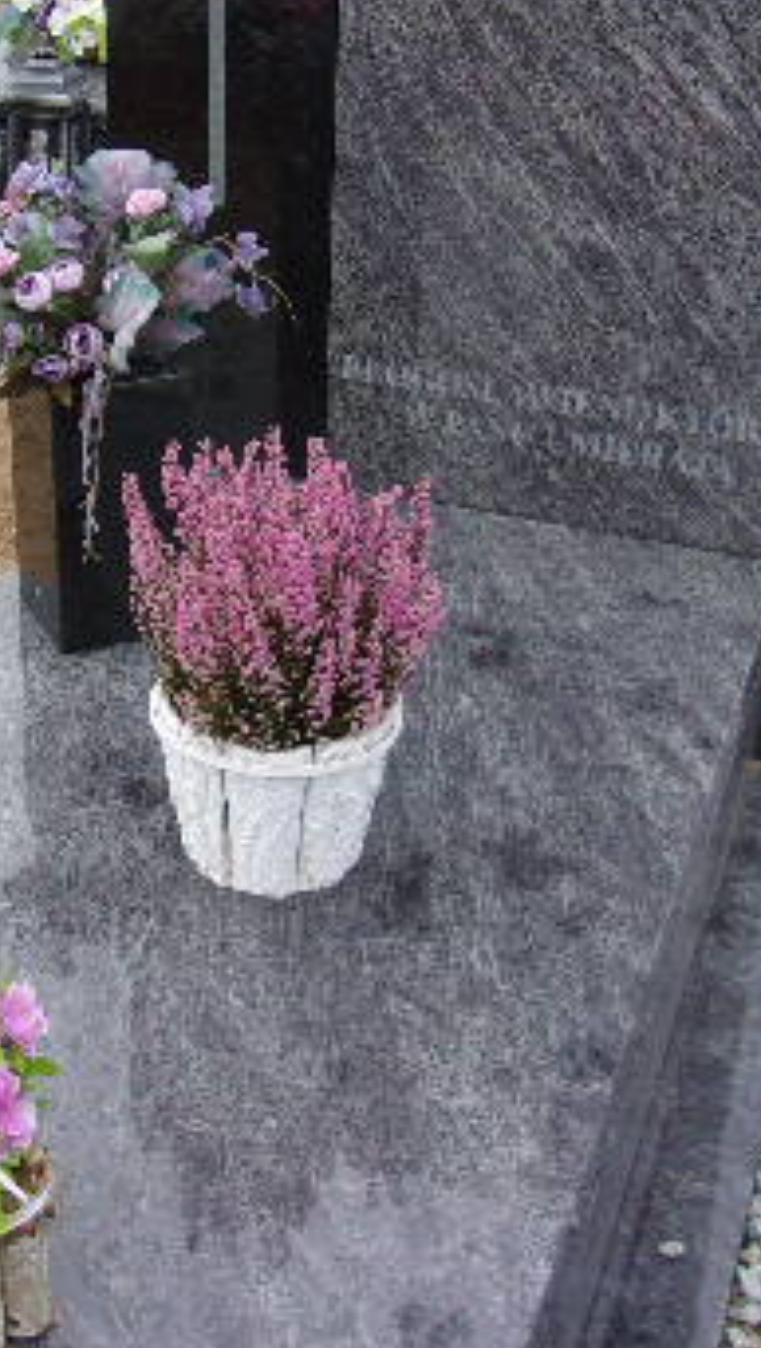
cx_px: 177
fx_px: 1968
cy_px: 445
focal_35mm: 55
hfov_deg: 21.7
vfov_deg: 37.4
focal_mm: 4.9
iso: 80
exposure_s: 1/160
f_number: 3
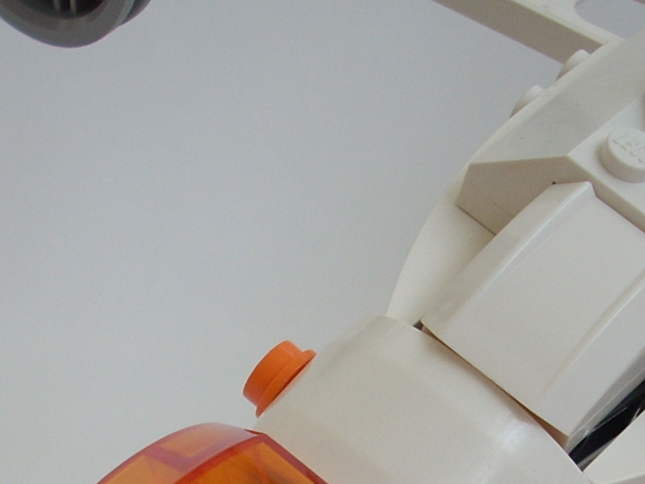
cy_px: 618
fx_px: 2013
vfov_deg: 13.3
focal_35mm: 108
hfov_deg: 18.2
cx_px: 402
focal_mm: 6.2
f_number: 2.8
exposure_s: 1/44.3
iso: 64
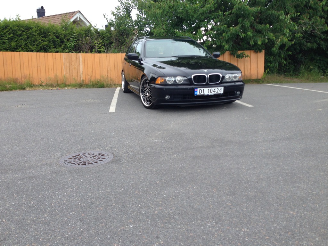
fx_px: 313
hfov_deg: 55.4
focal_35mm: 33
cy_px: 123
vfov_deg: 42.9
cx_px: 164
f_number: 2.4
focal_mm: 4.12
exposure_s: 1/165
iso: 50
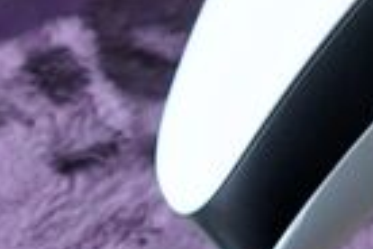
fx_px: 3305
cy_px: 84
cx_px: 831
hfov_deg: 6.2
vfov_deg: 4.3
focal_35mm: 319
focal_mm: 53
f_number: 4
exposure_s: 1/160
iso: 1000
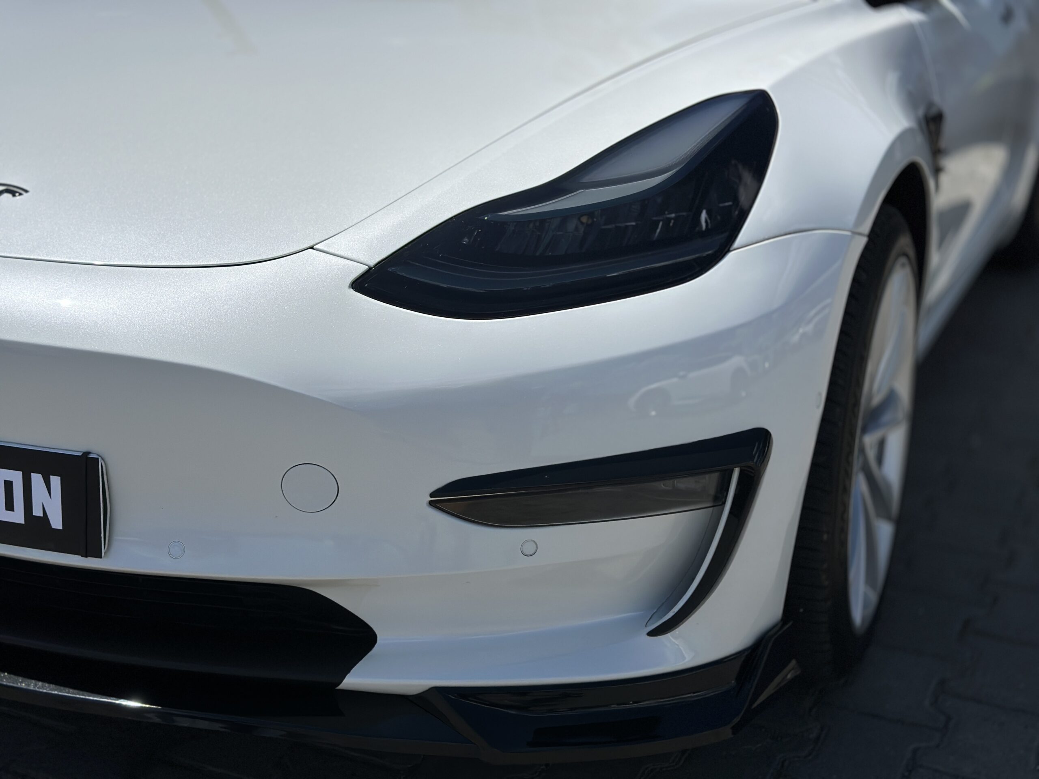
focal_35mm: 48
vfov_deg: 30.3
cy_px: 390
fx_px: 1441
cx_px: 520
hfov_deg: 39.7
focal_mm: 6.86
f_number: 1.78
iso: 80
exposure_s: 1/18868
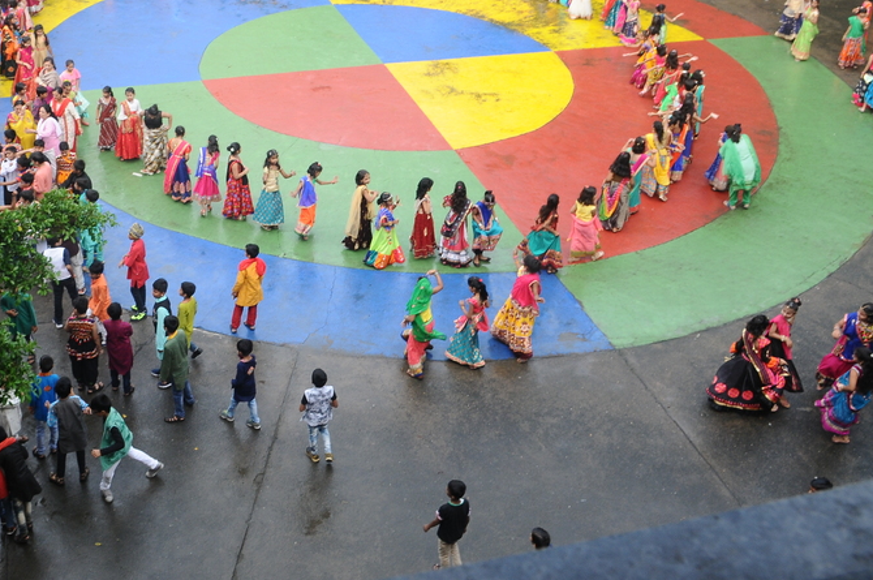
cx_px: 263
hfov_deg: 46.6
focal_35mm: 41
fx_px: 988
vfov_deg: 32.0
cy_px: 129
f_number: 6.3
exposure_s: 1/125
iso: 320
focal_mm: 17
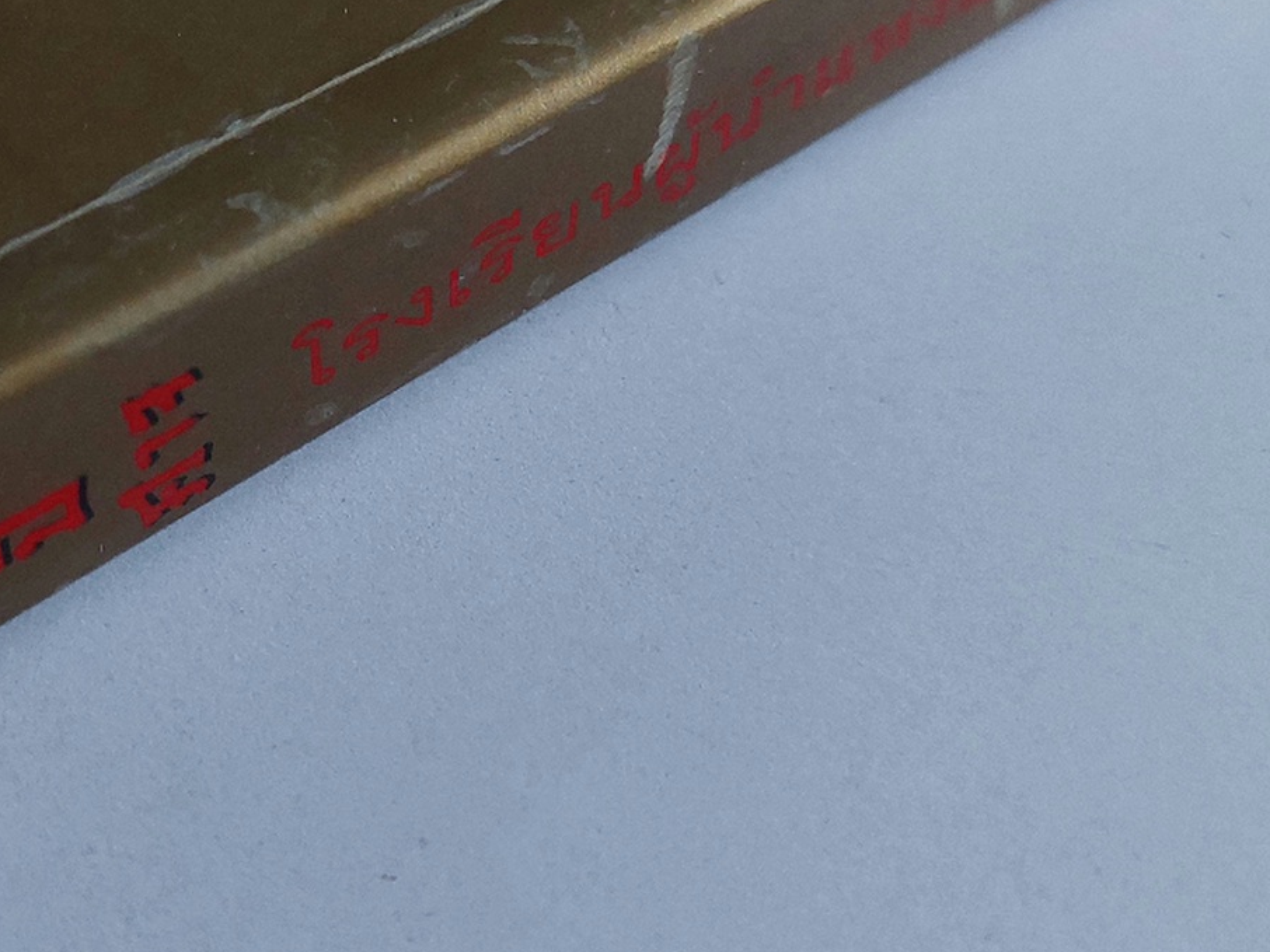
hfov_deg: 37.7
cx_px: 278
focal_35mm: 49
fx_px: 1797
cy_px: 396
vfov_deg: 29.6
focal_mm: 5.23
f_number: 1.8
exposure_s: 1/33
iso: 500
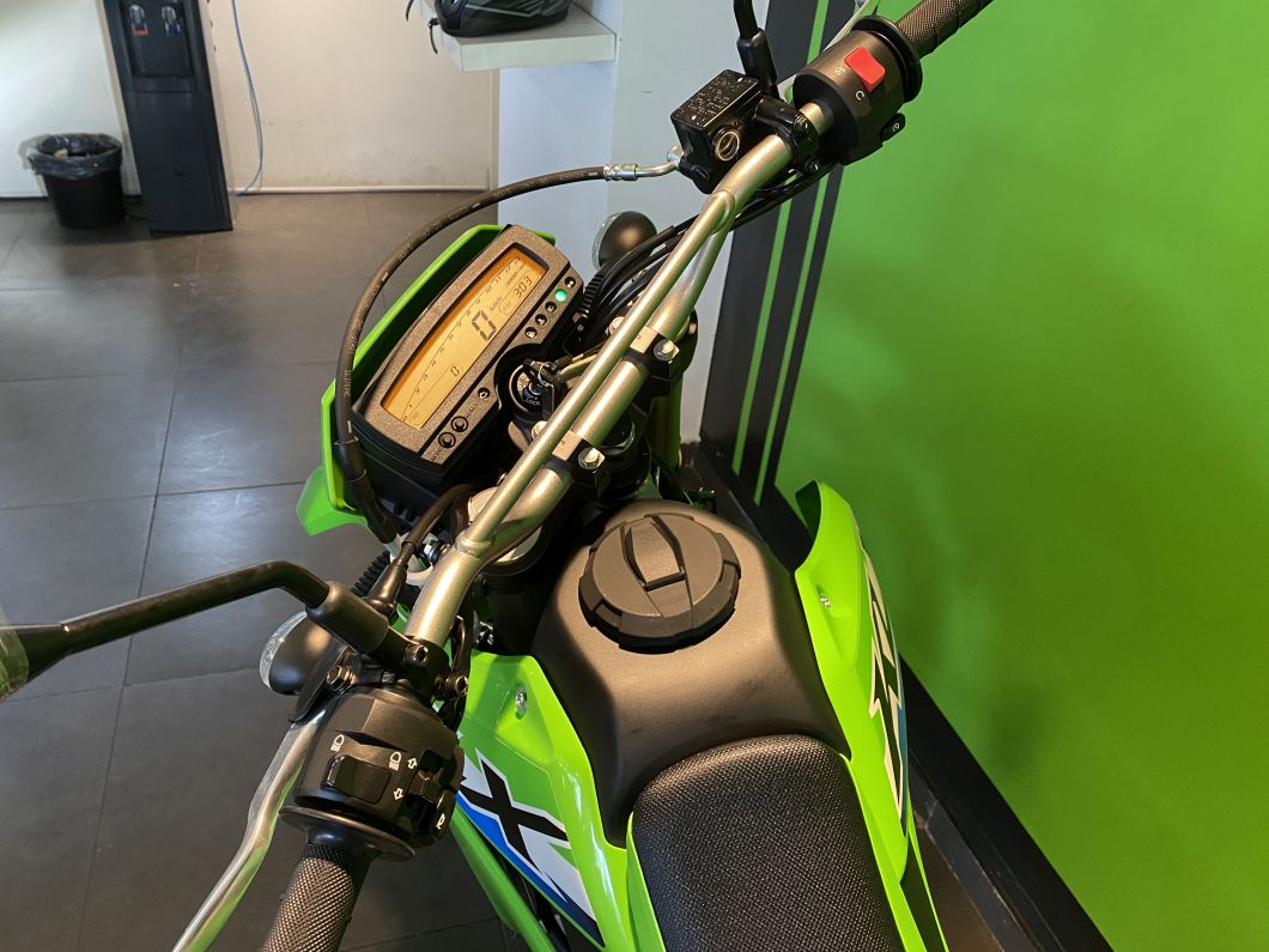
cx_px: 634
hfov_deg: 67.3
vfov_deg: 53.1
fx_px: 953
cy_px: 476
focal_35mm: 26
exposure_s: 1/50
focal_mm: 4.25
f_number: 1.8
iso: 320
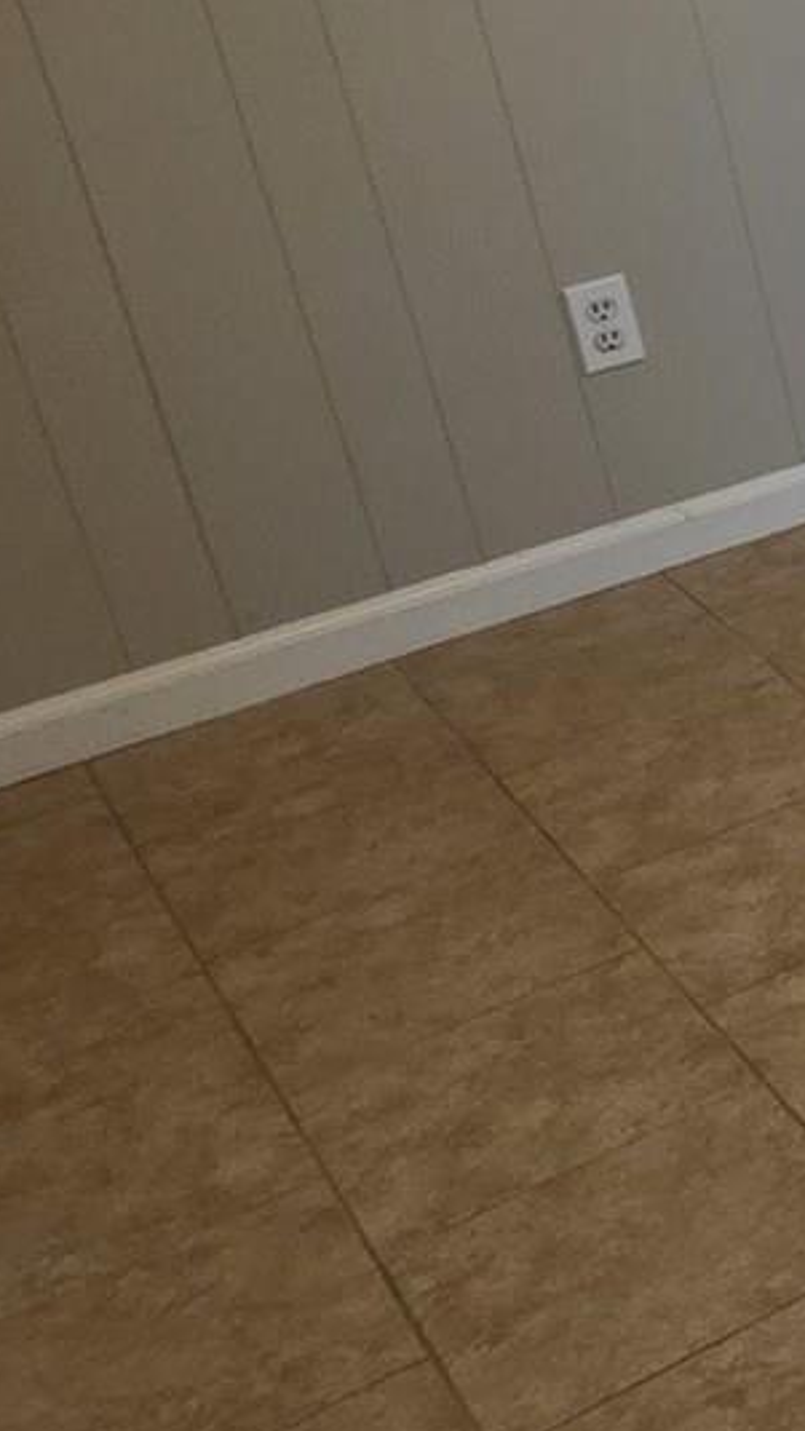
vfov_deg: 33.6
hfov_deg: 13.1
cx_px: 2075
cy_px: 334
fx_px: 2314
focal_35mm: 61
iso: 320
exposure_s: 1/60
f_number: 1.9
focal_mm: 2.2
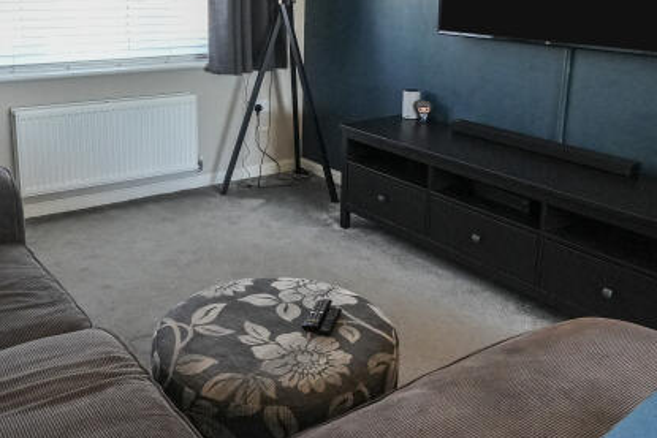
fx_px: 675
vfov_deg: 35.5
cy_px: 135
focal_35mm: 37
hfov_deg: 51.8
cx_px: 291
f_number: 4
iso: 3200
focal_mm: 10
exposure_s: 1/160
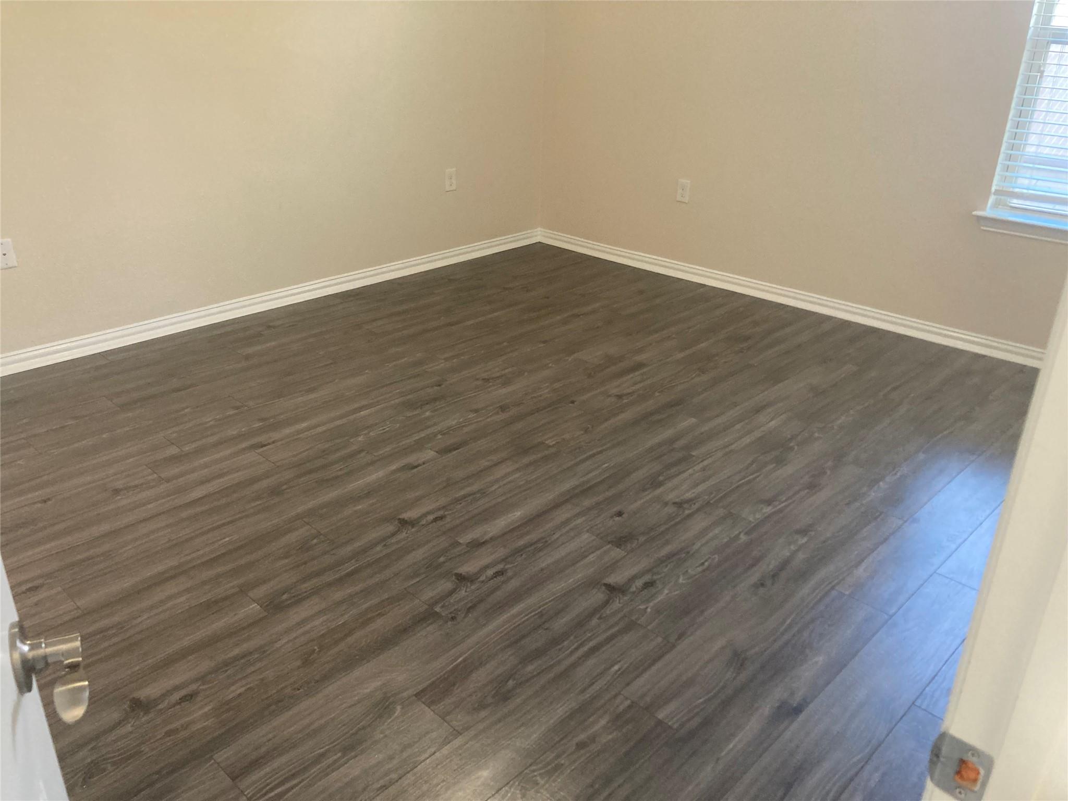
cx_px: 534
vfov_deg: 49.7
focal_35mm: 28
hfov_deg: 63.4
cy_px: 400
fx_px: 864
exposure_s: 1/60
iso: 250
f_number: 1.8
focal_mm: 3.99
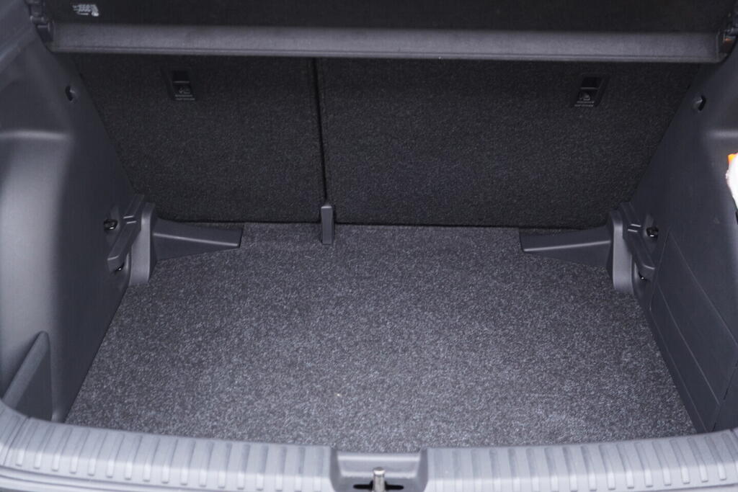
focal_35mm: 36
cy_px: 246
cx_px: 369
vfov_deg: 36.9
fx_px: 738
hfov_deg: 53.1
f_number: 2.8
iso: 800
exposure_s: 1/40
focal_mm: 24
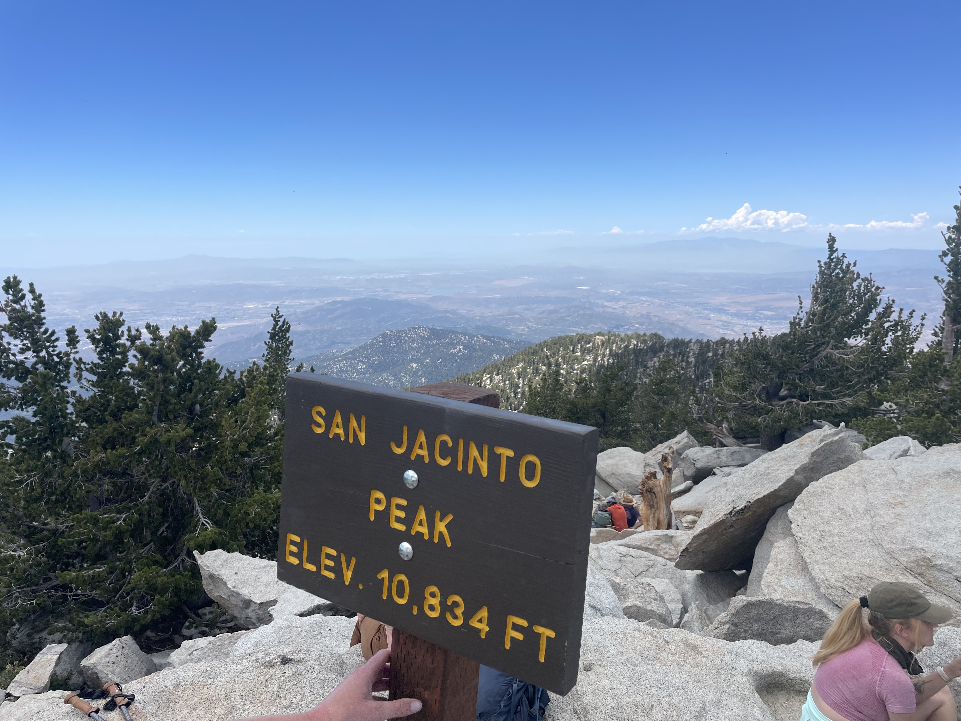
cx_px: 480
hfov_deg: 67.3
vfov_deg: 53.1
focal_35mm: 26
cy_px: 360
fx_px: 722
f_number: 1.6
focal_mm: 4.2
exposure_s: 1/3040
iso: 32
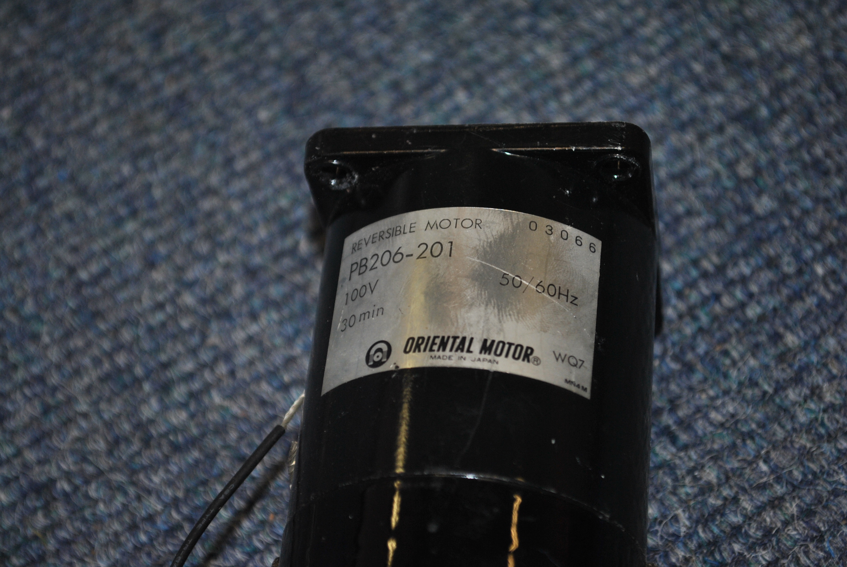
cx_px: 424
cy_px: 284
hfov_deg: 24.6
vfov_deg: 16.6
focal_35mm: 82
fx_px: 1943
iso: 200
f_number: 5.6
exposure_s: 1/60
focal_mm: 55
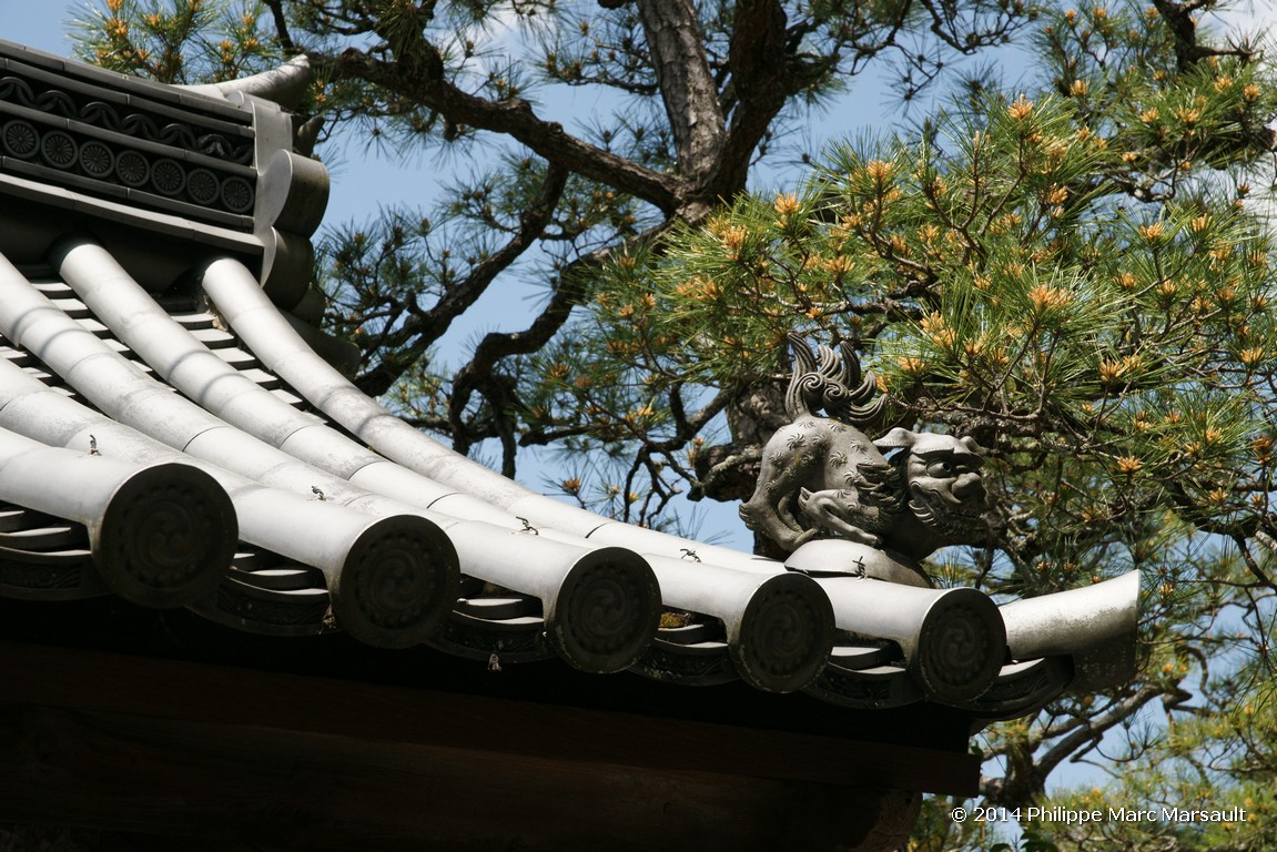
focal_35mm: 70
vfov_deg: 19.5
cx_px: 638
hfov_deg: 28.8
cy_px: 426
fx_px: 2484
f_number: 11
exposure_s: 1/320
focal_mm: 70
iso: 400
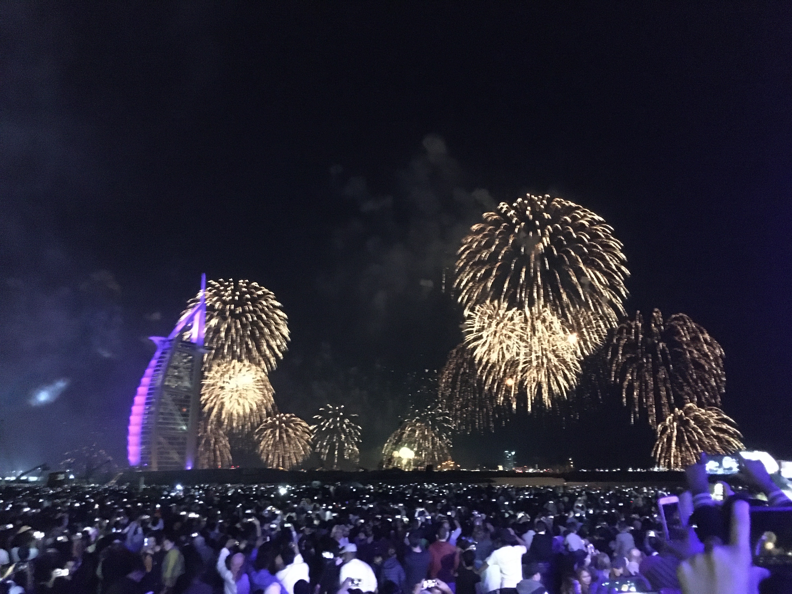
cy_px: 297
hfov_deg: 61.7
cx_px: 396
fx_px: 664
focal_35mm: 29
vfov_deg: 48.2
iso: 1600
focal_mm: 4.15
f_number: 2.2
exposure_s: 1/17
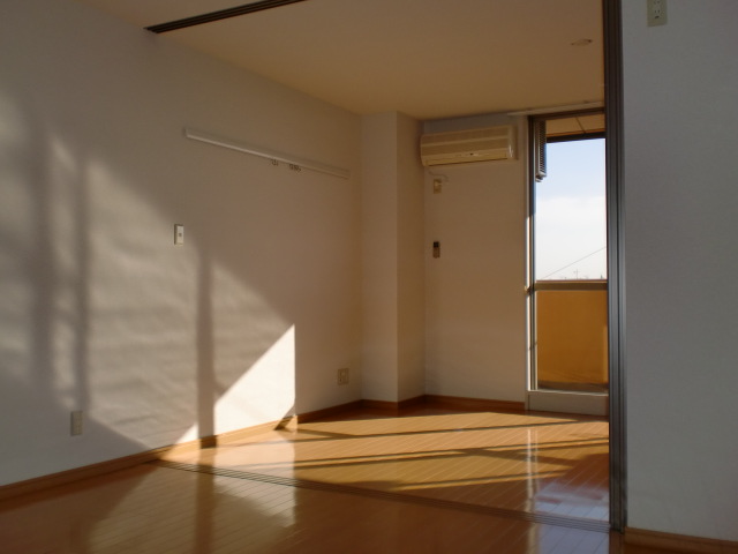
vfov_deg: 40.7
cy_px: 277
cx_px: 369
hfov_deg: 52.6
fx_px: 746
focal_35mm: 35
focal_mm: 6.3
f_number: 3.1
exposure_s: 1/640
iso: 64
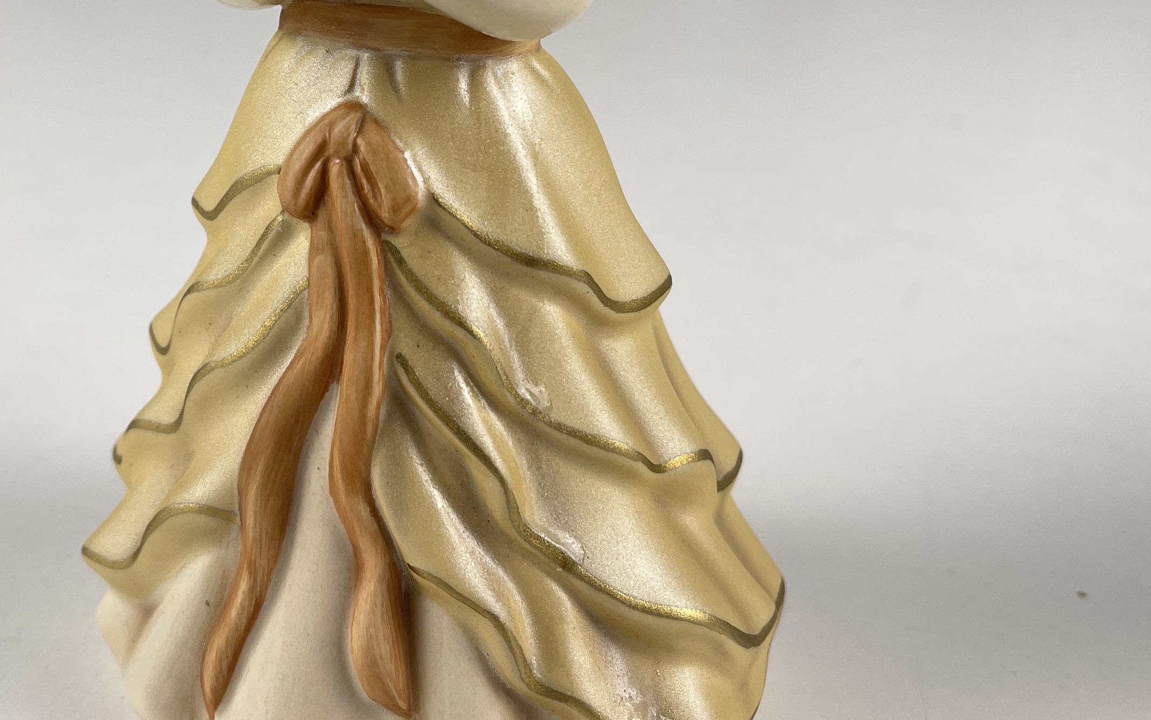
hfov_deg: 39.8
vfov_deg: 25.1
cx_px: 379
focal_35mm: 50
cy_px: 81
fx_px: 1569
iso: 32
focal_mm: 5.1
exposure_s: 1/211
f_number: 1.6
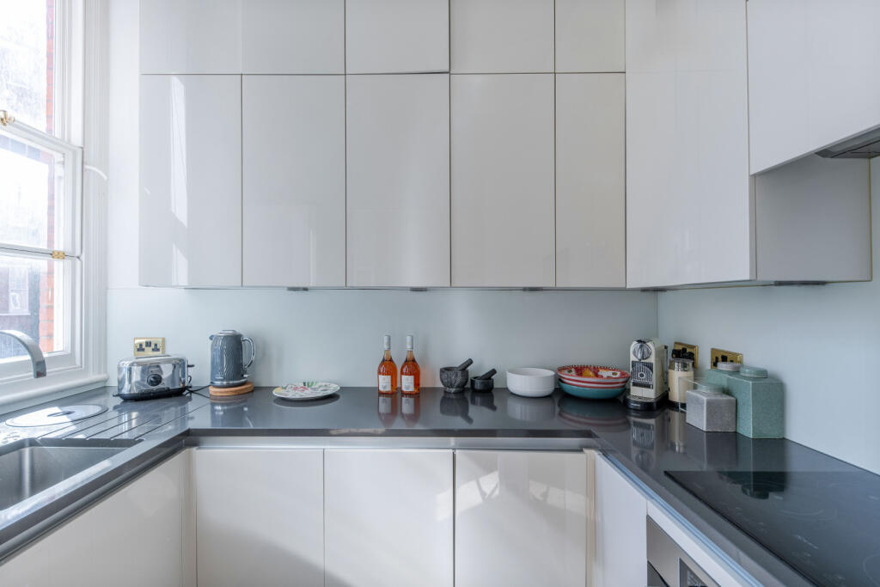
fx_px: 391
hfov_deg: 96.7
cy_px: 294
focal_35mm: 16
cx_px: 440
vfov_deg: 73.8
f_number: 8
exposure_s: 1/50
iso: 200
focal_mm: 16
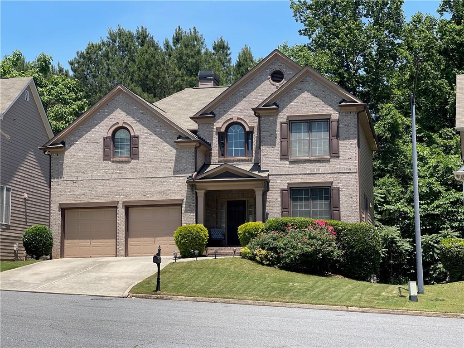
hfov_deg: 30.3
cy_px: 174
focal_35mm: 64
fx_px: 858
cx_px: 232
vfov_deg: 22.9
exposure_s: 1/686
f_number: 2.2
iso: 20
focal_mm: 7.5
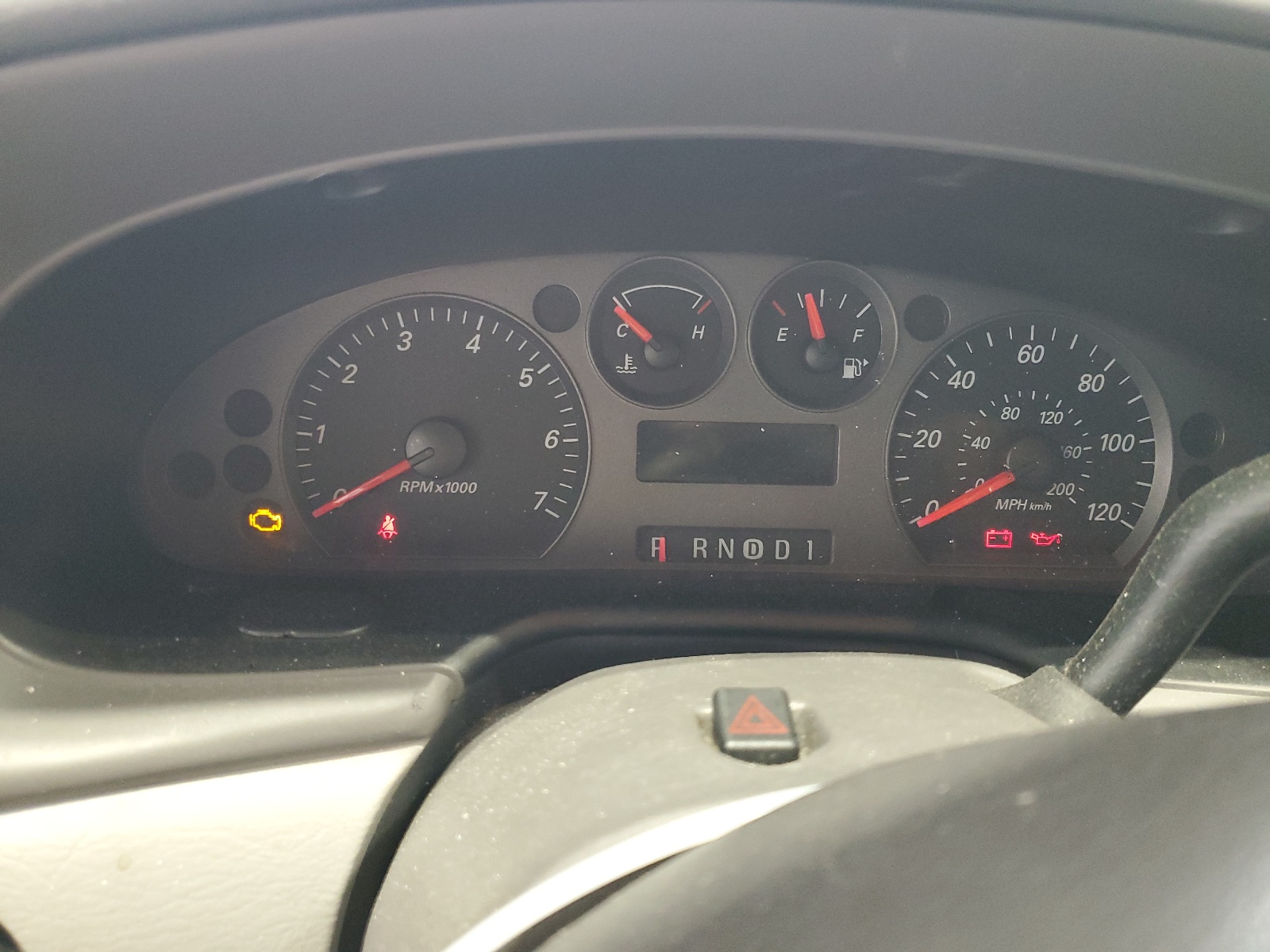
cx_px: 635
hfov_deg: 67.3
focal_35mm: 26
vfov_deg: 53.1
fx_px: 954
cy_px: 476
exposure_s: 1/30
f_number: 1.5
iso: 295
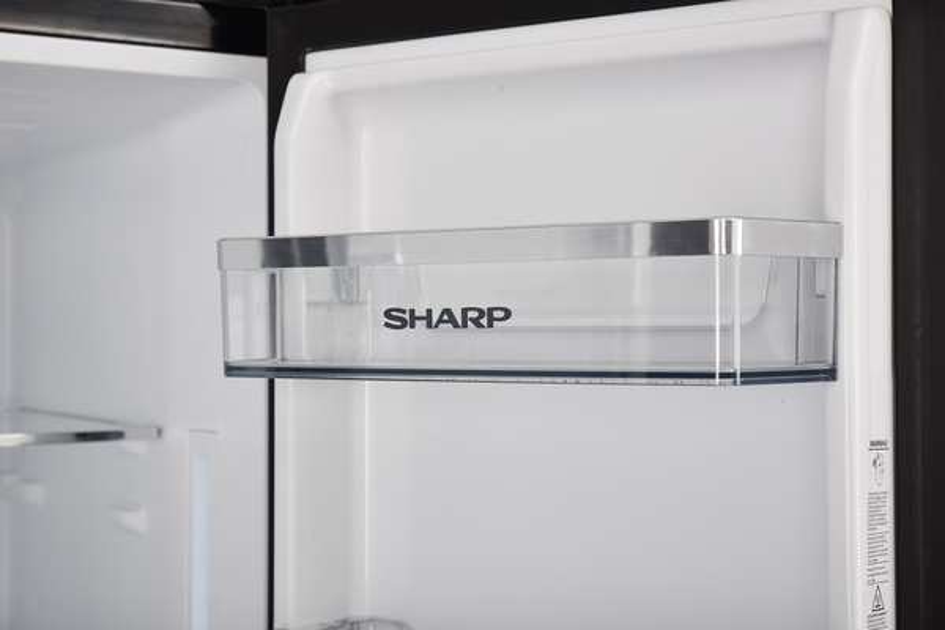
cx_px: 472
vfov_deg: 19.5
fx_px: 1837
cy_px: 315
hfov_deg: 28.8
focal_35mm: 70
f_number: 11
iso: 64
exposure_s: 1/125
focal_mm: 70
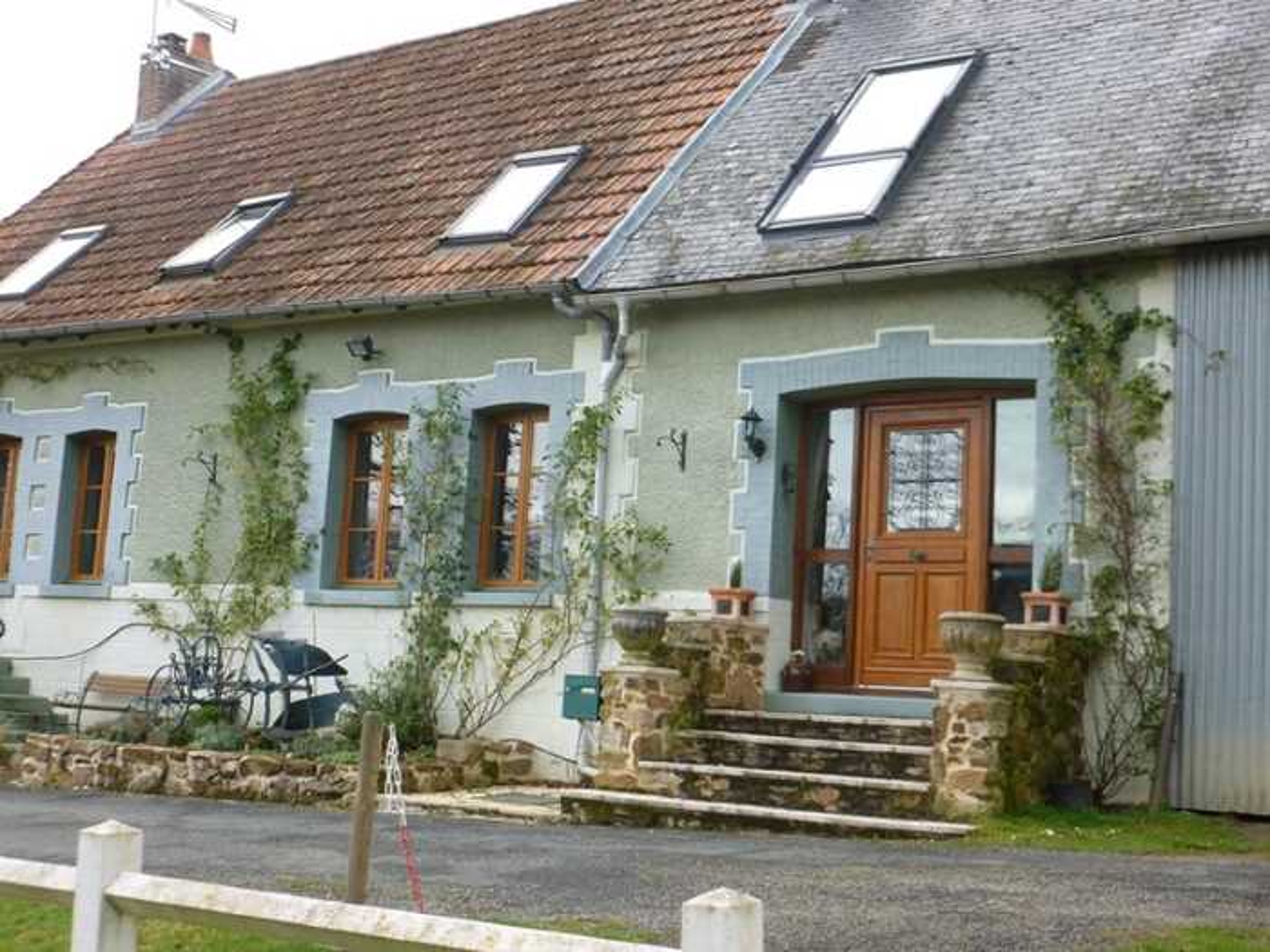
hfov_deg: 42.9
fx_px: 1614
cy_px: 476
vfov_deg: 32.9
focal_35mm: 44
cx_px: 635
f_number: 3.8
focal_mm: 7.9
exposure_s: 1/100
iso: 100
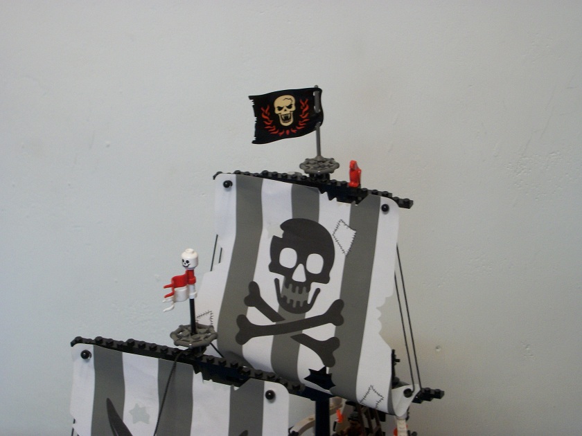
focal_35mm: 68
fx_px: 1143
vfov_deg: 21.6
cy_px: 218
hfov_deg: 28.6
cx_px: 291
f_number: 4.5
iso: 160
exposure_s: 1/8
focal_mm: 12.1
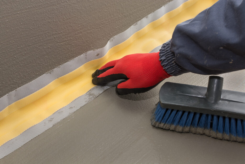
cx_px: 122
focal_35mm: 52
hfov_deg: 37.8
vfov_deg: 25.8
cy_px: 82
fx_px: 357
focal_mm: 35
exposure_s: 1/160
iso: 200
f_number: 5.6
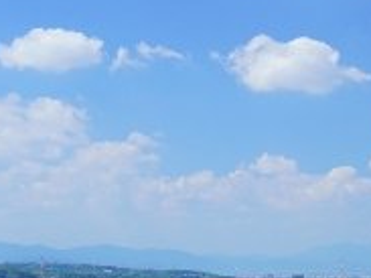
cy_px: 191
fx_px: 1574
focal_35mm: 147
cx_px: 138
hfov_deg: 13.4
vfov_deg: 10.1
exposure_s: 1/250
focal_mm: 35
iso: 200
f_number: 8
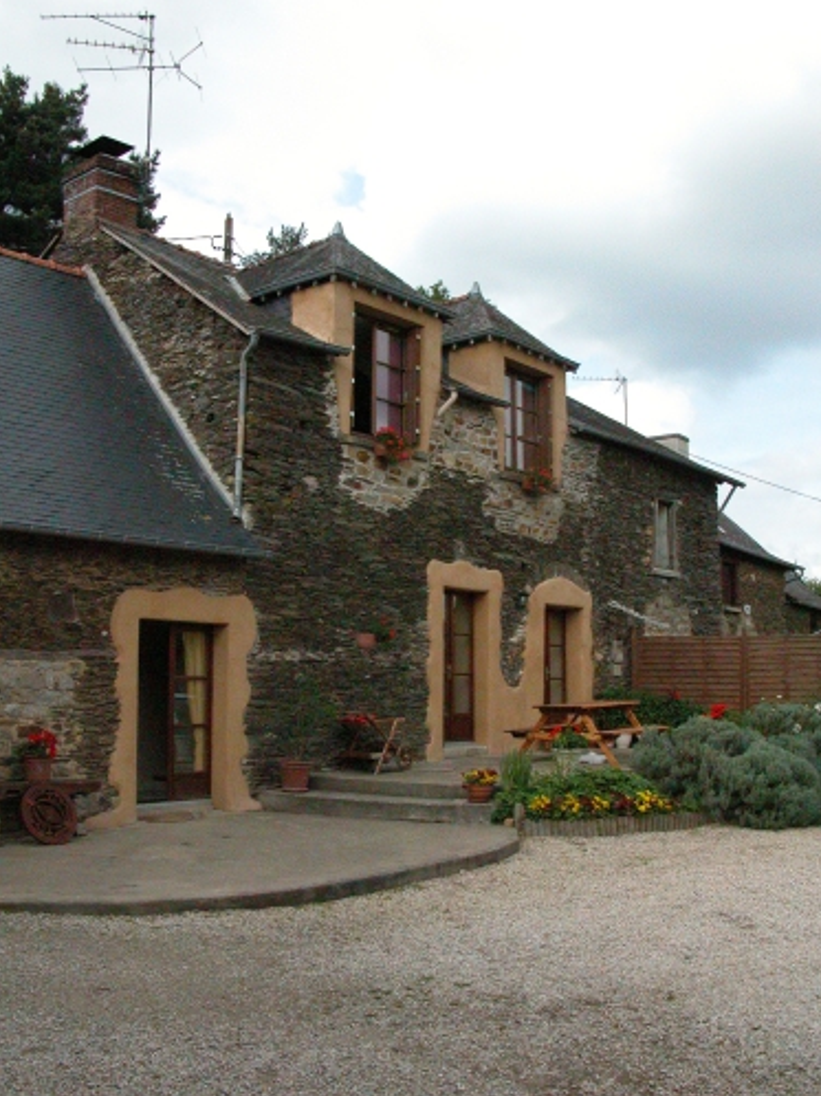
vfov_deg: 51.4
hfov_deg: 39.6
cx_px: 420
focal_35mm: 36
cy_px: 537
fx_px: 1139
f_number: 8
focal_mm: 8.9
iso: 800
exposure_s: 1/1510
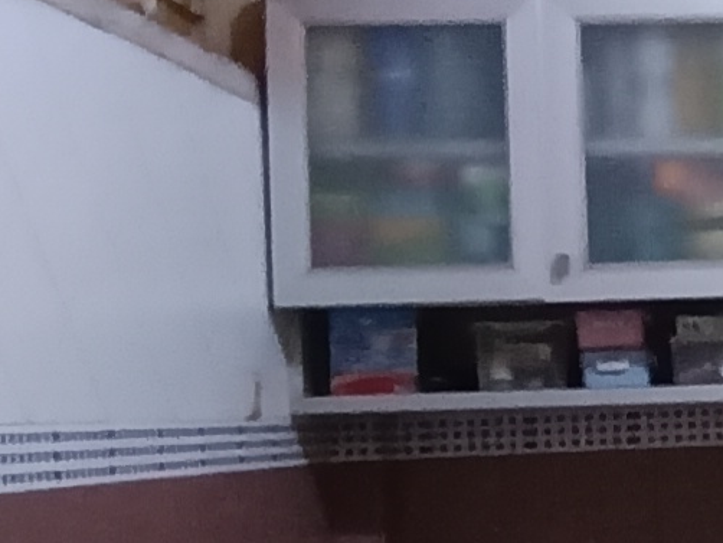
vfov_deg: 14.2
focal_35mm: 104
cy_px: 370
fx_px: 2173
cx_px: 1165
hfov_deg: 16.7
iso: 742
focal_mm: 1.65
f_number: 2.2
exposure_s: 1/16.7
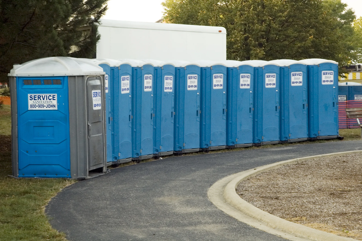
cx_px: 181
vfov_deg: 12.2
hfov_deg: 18.2
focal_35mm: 112
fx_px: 1130
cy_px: 120
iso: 900
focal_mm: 75
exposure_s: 1/30
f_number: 16
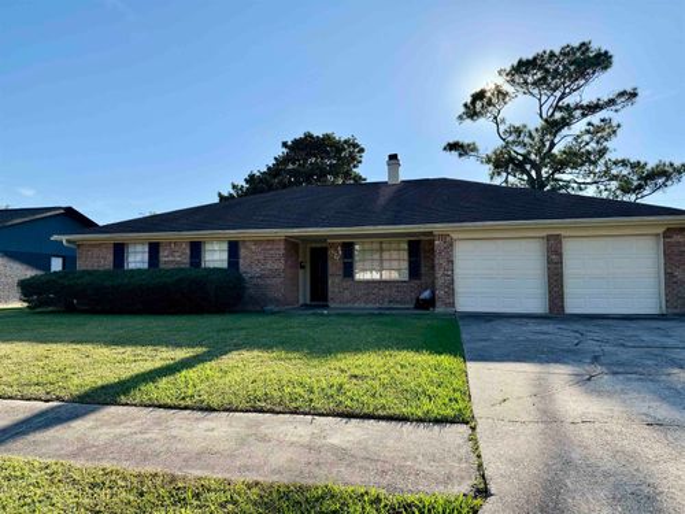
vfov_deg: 56.8
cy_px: 257
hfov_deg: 71.6
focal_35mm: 24
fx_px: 475
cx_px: 342
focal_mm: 6.76
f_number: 1.78
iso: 80
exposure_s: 1/4975
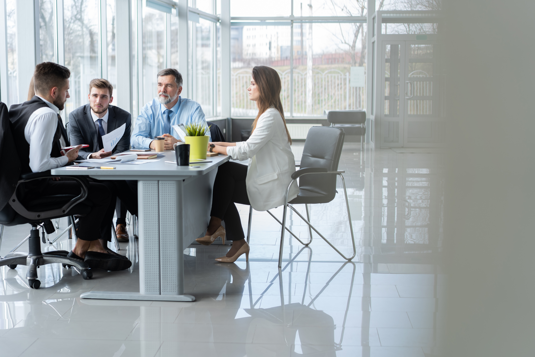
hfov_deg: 36.2
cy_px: 178
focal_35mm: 55
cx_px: 268
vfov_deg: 24.6
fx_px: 817
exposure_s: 1/100
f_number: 2.5
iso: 64
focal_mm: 55
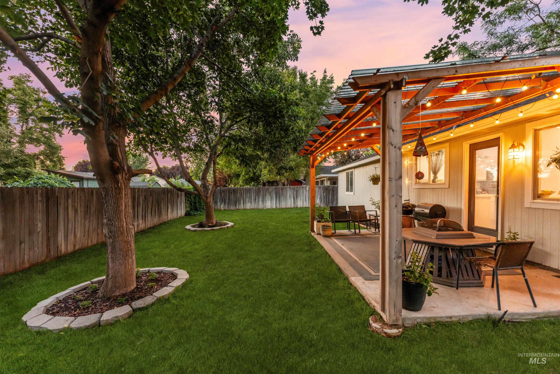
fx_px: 218
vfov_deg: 81.2
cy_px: 187
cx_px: 280
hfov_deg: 104.3
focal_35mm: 14
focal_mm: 14
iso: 800
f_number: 2.8
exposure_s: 1/200
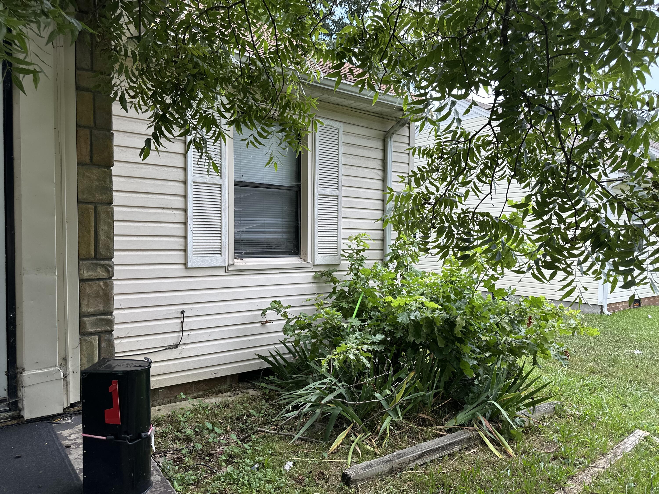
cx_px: 330
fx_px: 457
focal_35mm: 24
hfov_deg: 71.6
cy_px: 247
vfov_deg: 56.8
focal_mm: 6.86
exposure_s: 1/365
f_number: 1.78
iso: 80
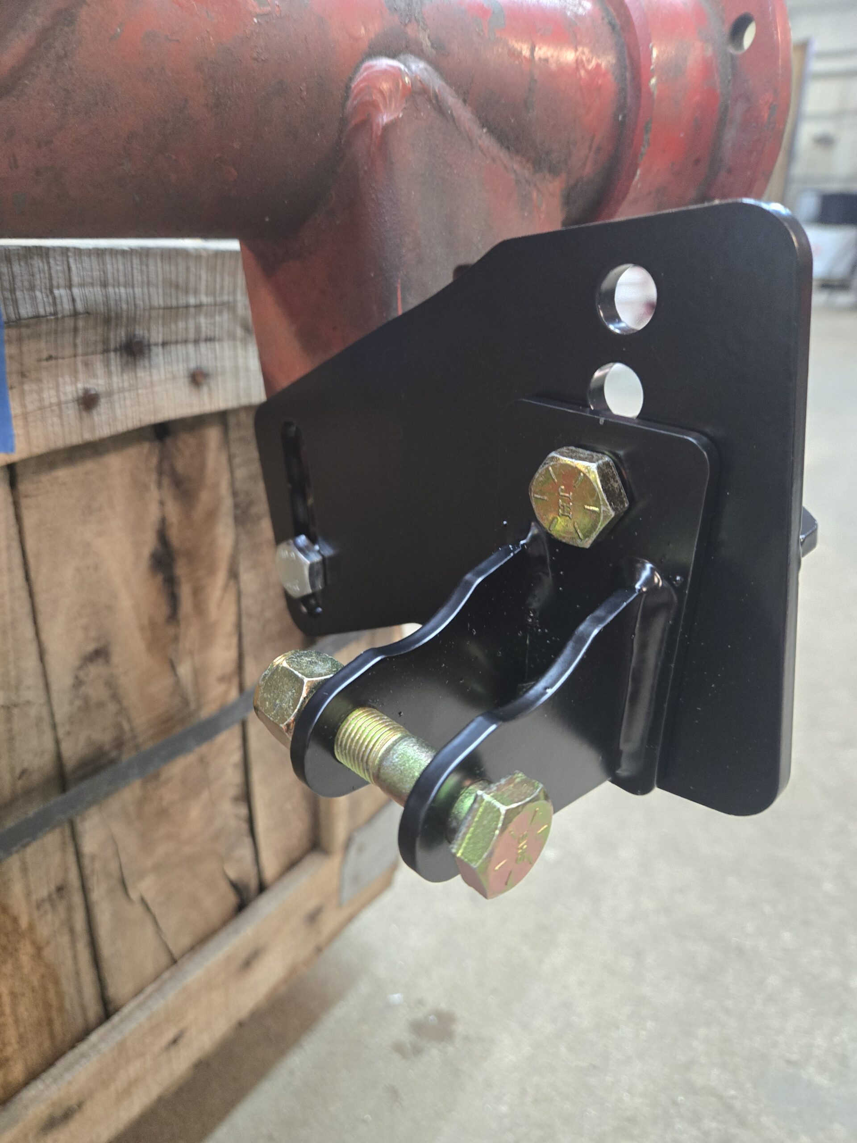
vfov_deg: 73.9
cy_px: 572
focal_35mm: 23
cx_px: 428
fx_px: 759
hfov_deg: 58.9
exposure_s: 1/60
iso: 640
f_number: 1.8
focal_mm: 5.4
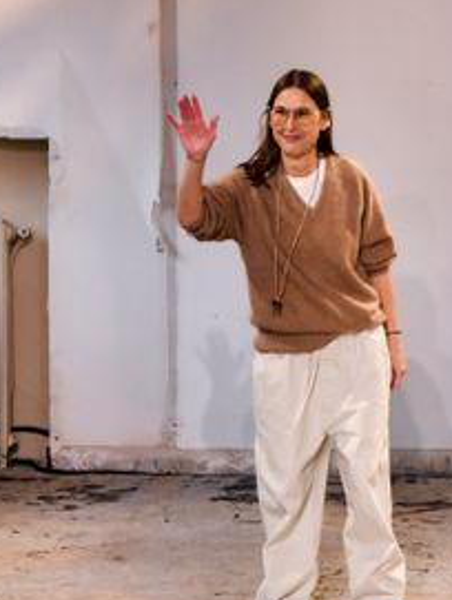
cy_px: 345
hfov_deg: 10.9
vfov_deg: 14.5
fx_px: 2362
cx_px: 304
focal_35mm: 136
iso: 2500
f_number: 4.5
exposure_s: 1/800
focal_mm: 80
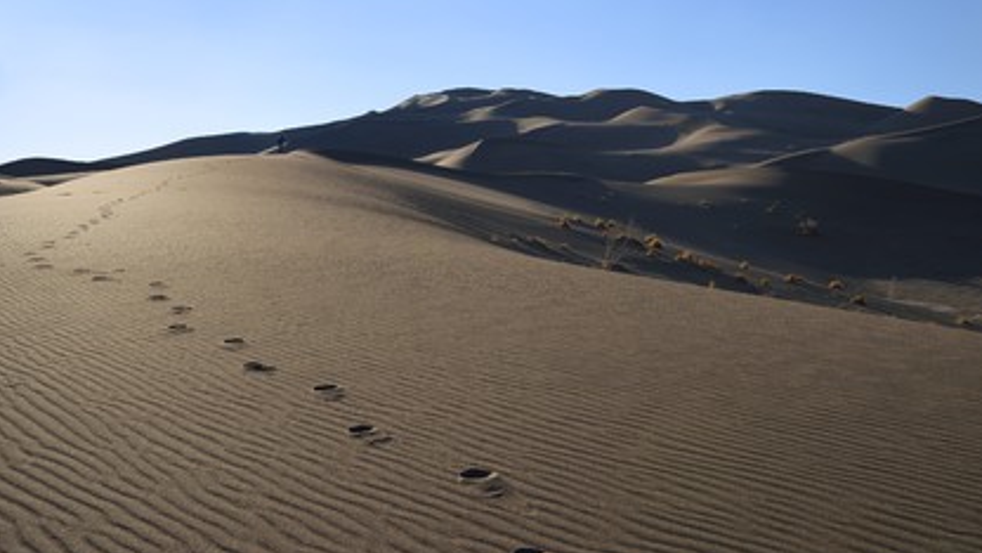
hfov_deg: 55.3
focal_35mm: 36
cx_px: 493
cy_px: 302
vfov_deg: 32.8
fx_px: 937
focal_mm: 34
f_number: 16
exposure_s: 1/250
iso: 200
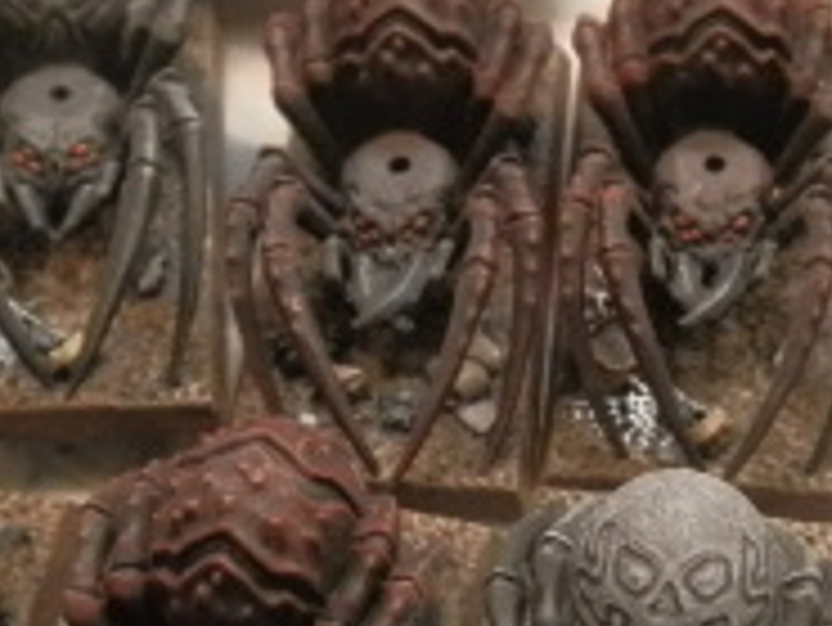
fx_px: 1948
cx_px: 571
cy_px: 374
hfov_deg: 24.0
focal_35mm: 81
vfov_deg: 18.2
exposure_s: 1/50
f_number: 3.1
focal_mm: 5
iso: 400
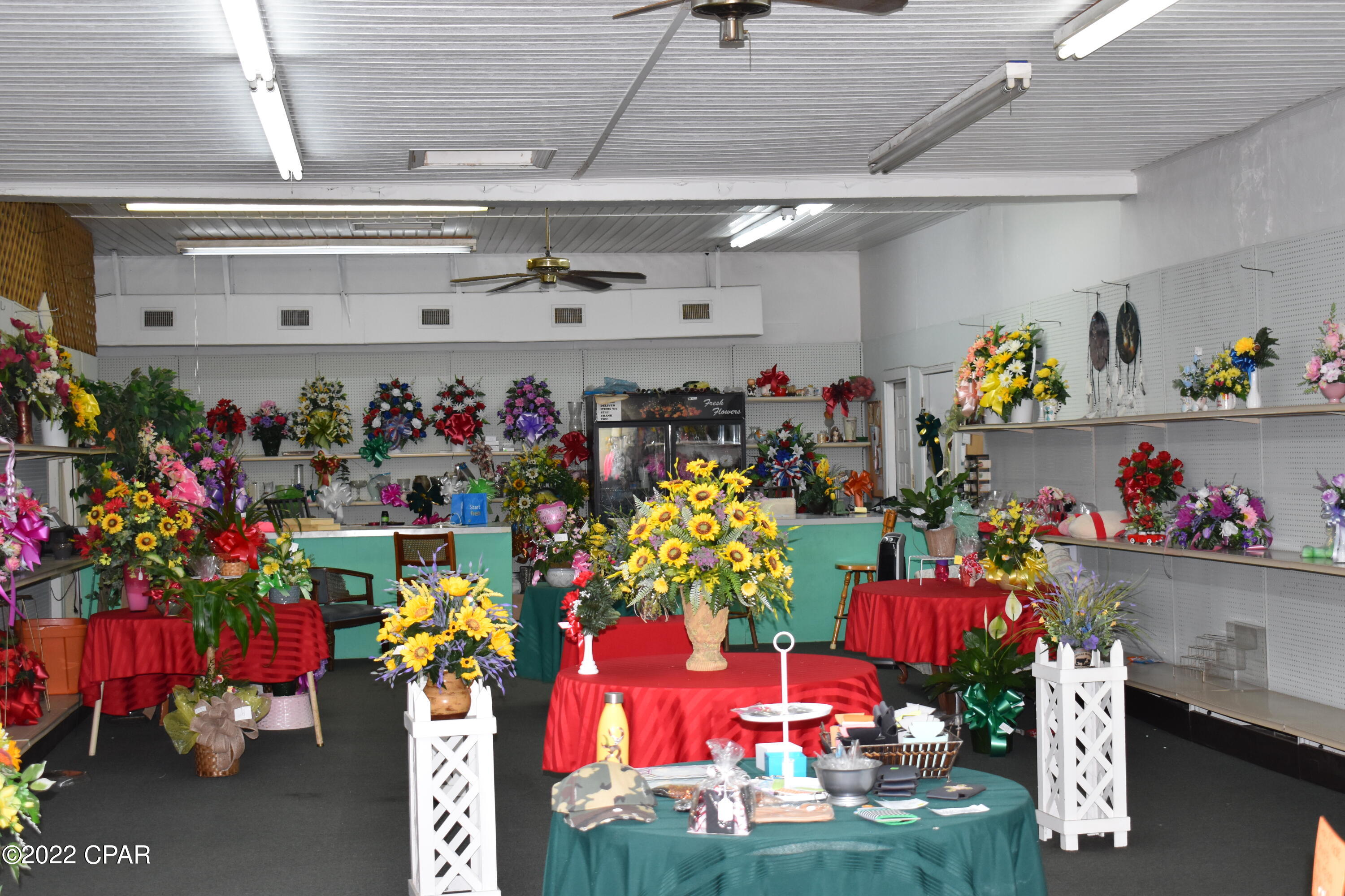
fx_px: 1961
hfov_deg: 37.9
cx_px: 672
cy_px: 448
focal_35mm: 52
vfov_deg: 25.8
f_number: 5
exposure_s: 1/100
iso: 800
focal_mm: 35
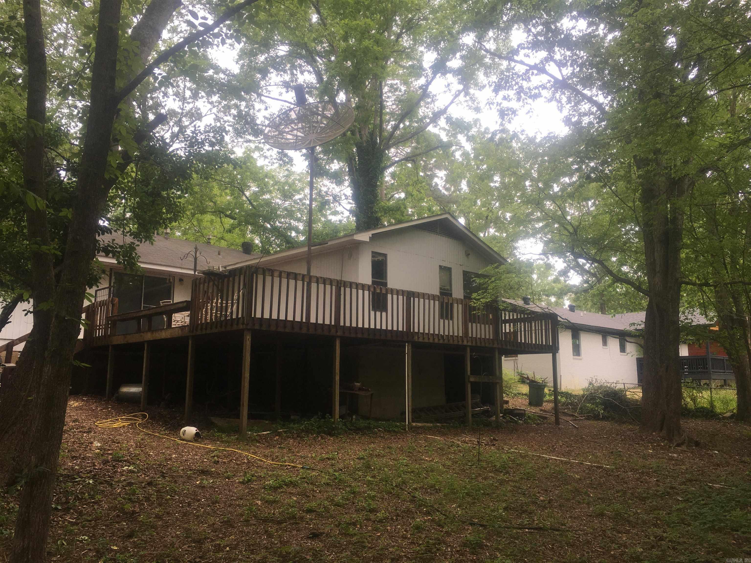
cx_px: 376
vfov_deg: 48.2
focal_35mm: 29
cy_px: 282
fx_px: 629
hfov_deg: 61.7
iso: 25
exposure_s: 1/204
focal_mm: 4.15
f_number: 2.2
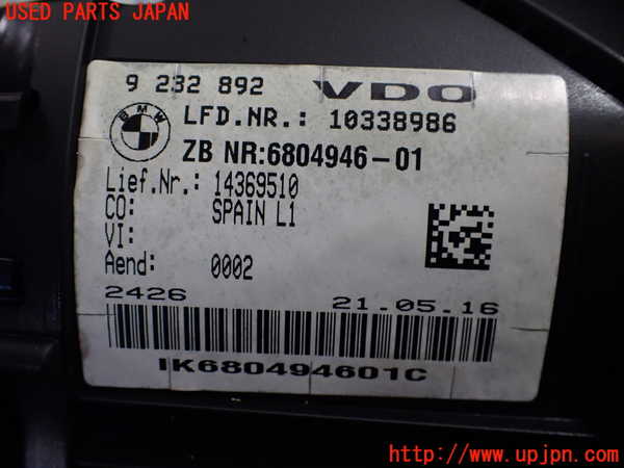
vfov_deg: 46.8
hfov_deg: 60.0
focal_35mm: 30
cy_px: 234
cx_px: 312
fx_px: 541
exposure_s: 1/125
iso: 250
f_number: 2.3
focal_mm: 5.4
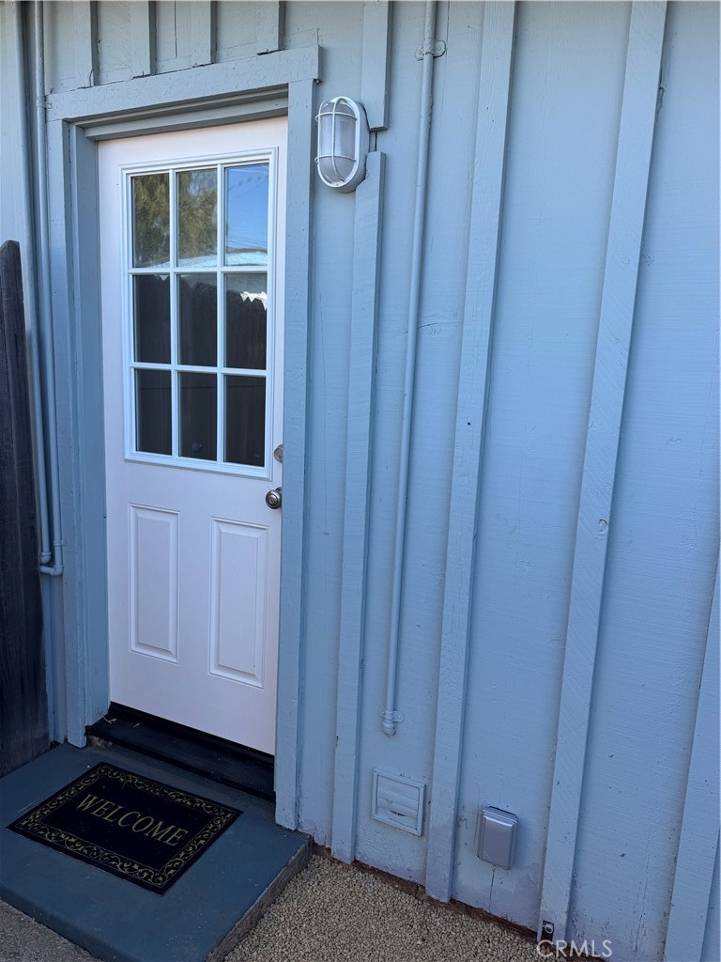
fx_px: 667
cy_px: 481
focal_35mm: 24
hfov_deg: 56.8
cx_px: 360
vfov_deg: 71.6
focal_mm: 6.76
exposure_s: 1/700
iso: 80
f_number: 1.78
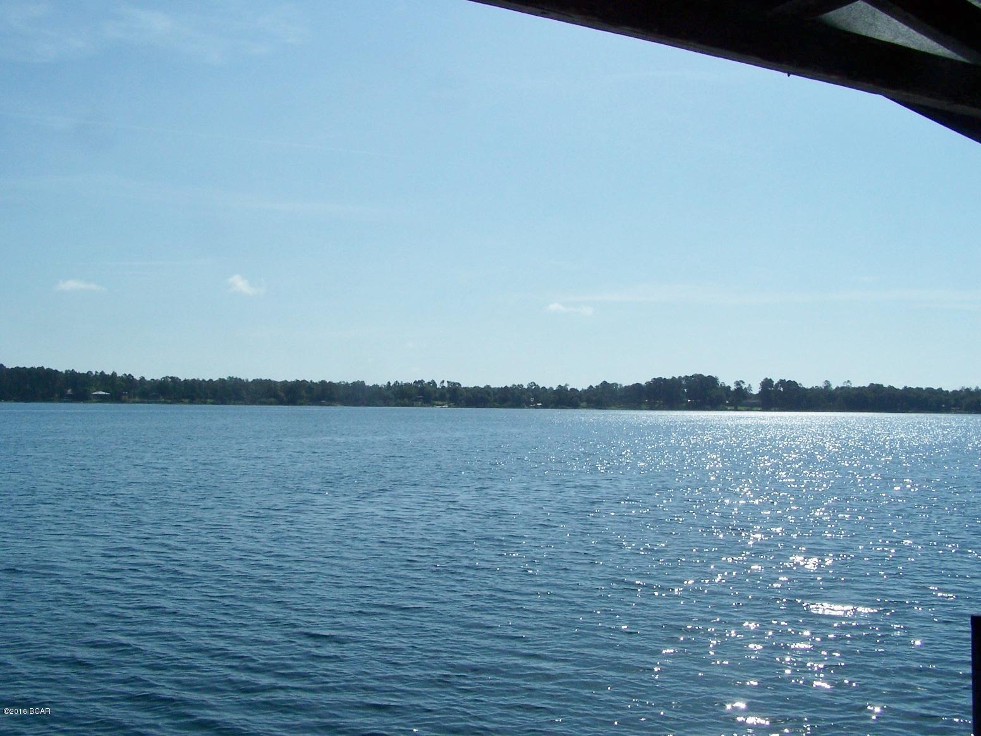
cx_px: 490
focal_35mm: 38
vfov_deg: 37.7
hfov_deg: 49.0
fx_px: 1077
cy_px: 368
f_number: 5.6
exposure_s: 1/1500
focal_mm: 6.3
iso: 80
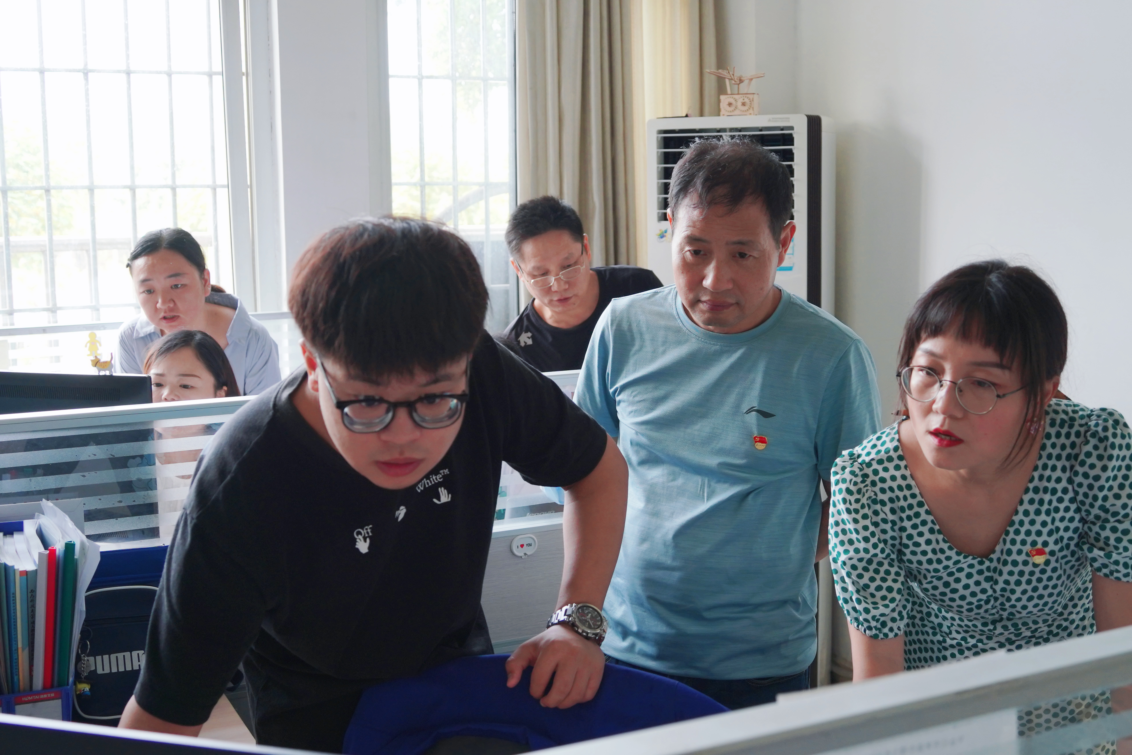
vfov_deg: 31.9
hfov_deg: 46.4
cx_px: 566
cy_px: 378
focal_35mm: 42
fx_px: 1321
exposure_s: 1/100
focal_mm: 28
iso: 800
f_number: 4
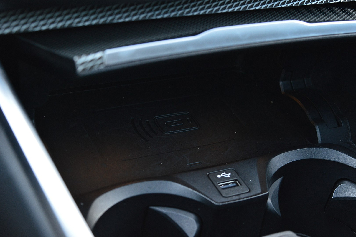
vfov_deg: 18.9
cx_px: 178
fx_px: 712
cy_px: 118
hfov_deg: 28.1
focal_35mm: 72
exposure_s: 1/40
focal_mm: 48
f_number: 5.3
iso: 800
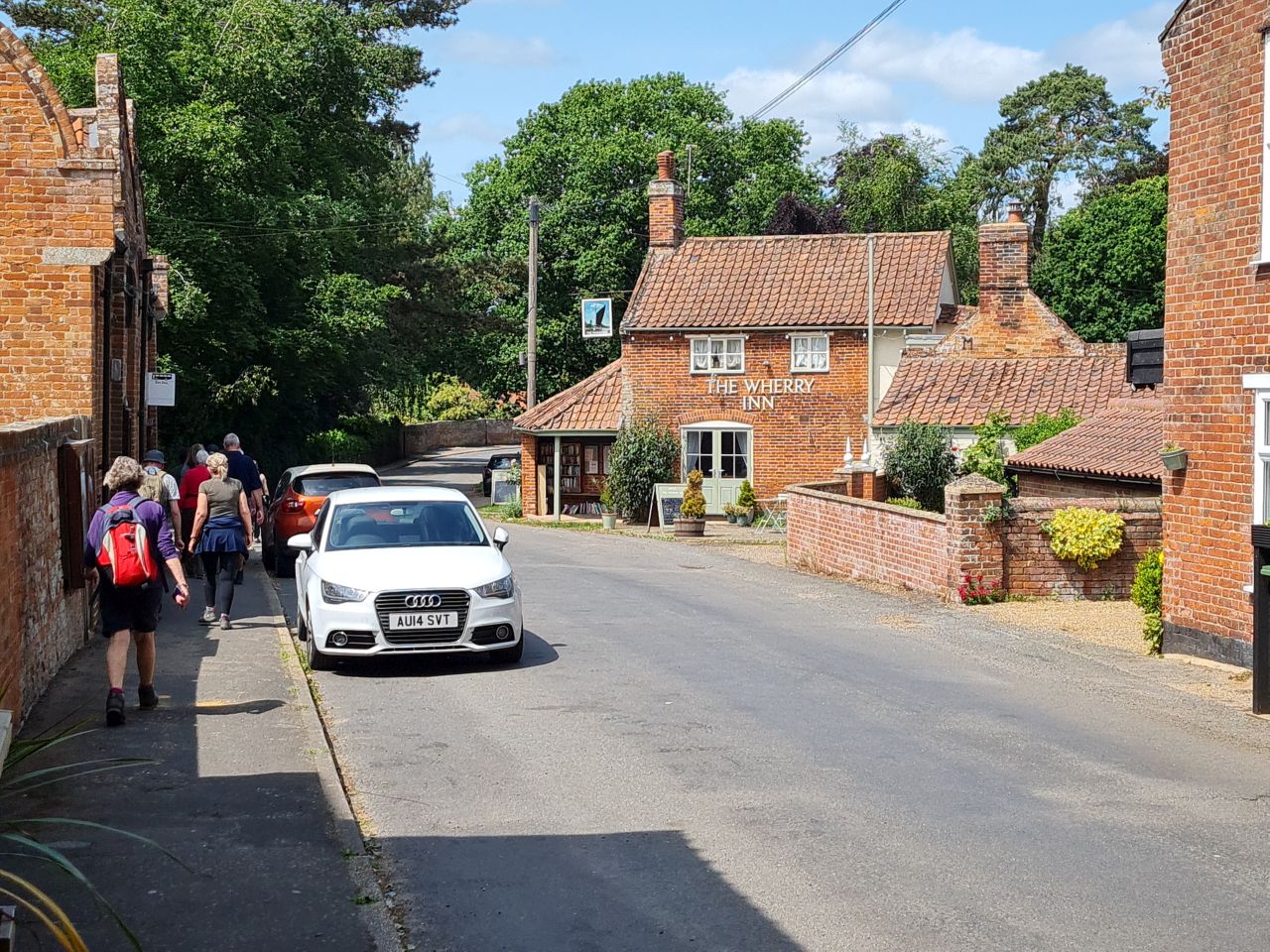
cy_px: 476
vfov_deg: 53.1
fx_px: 954
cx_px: 635
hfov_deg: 67.3
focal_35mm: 26
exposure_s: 1/2028
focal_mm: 5.4
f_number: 1.8
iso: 50
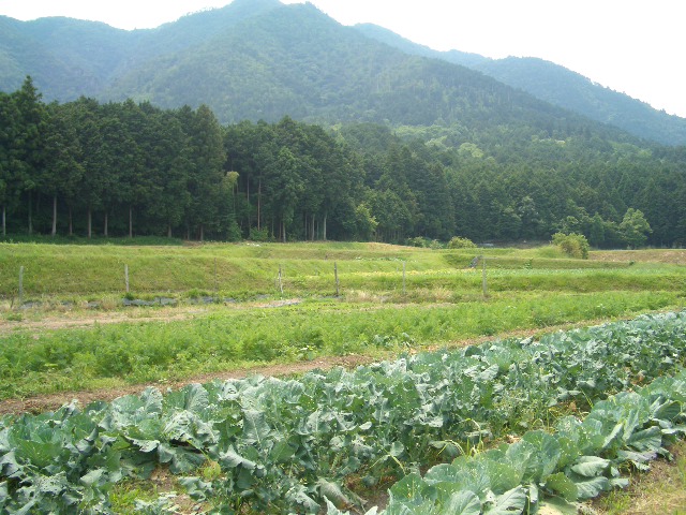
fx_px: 694
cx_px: 343
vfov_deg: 40.7
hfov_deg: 52.6
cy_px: 258
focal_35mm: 35
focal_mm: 5.8
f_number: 4.3
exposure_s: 1/160
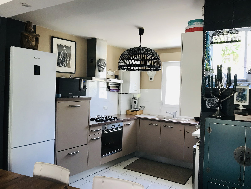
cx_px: 126
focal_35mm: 28
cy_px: 94
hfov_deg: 63.4
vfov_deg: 49.7
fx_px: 203
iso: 40
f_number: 1.8
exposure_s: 1/33
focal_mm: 3.99
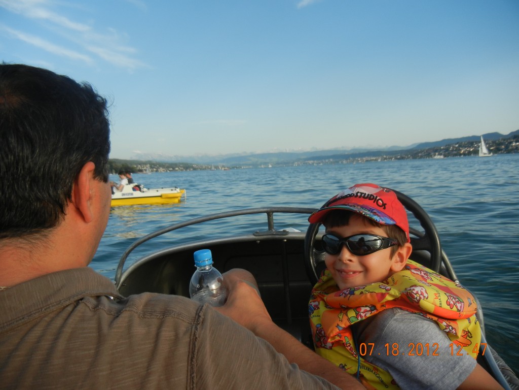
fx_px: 450
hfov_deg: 60.0
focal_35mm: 30
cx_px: 260
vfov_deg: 46.8
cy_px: 195
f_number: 3.5
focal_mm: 5.4
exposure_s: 1/888
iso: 160
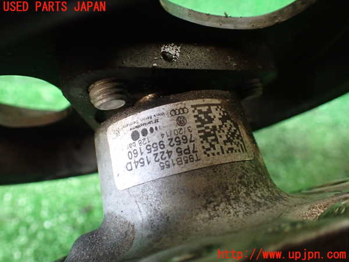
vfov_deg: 46.8
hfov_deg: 60.0
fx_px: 302
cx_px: 174
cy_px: 131
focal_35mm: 30
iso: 800
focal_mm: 5.4
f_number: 2.3
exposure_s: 1/60
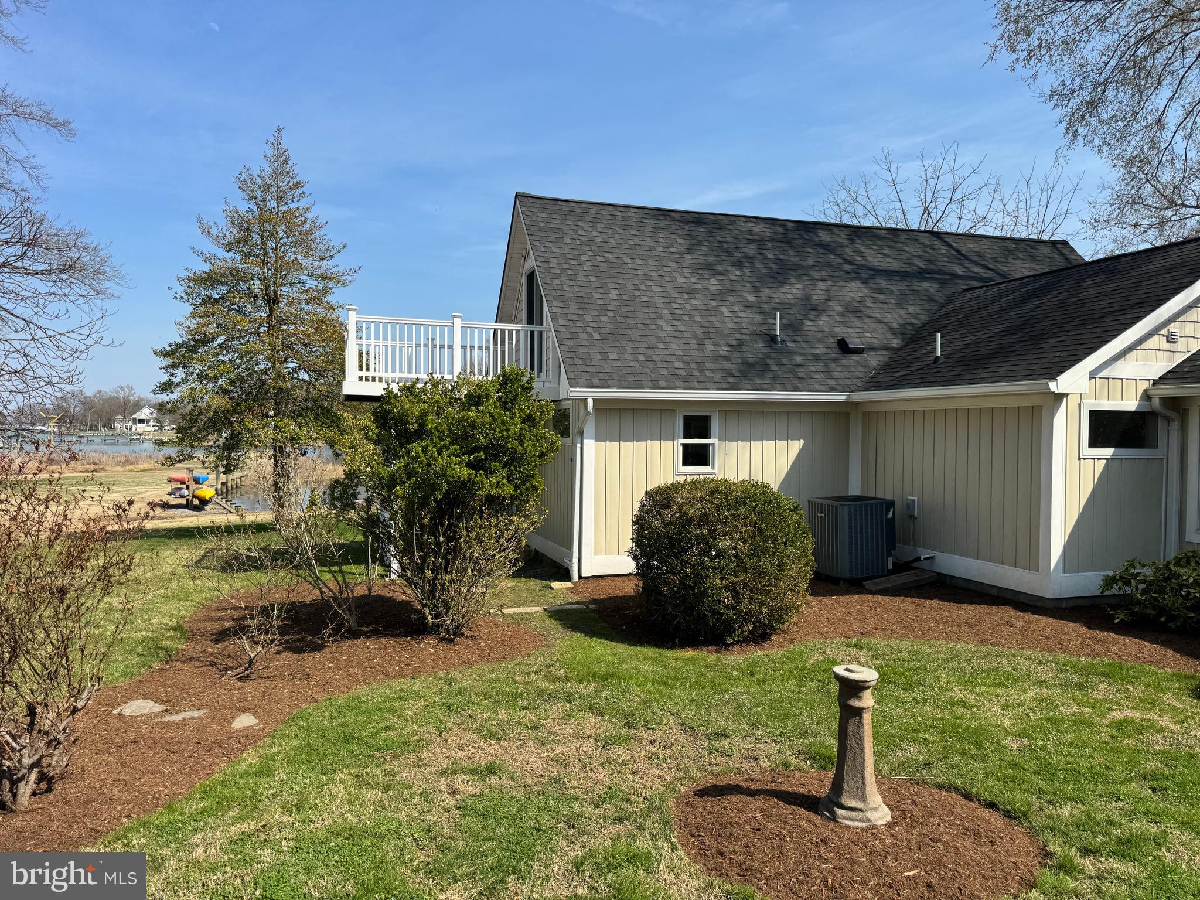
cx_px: 600
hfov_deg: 71.6
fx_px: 832
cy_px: 450
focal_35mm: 24
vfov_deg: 56.8
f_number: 1.78
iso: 80
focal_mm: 6.76
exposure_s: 1/3802
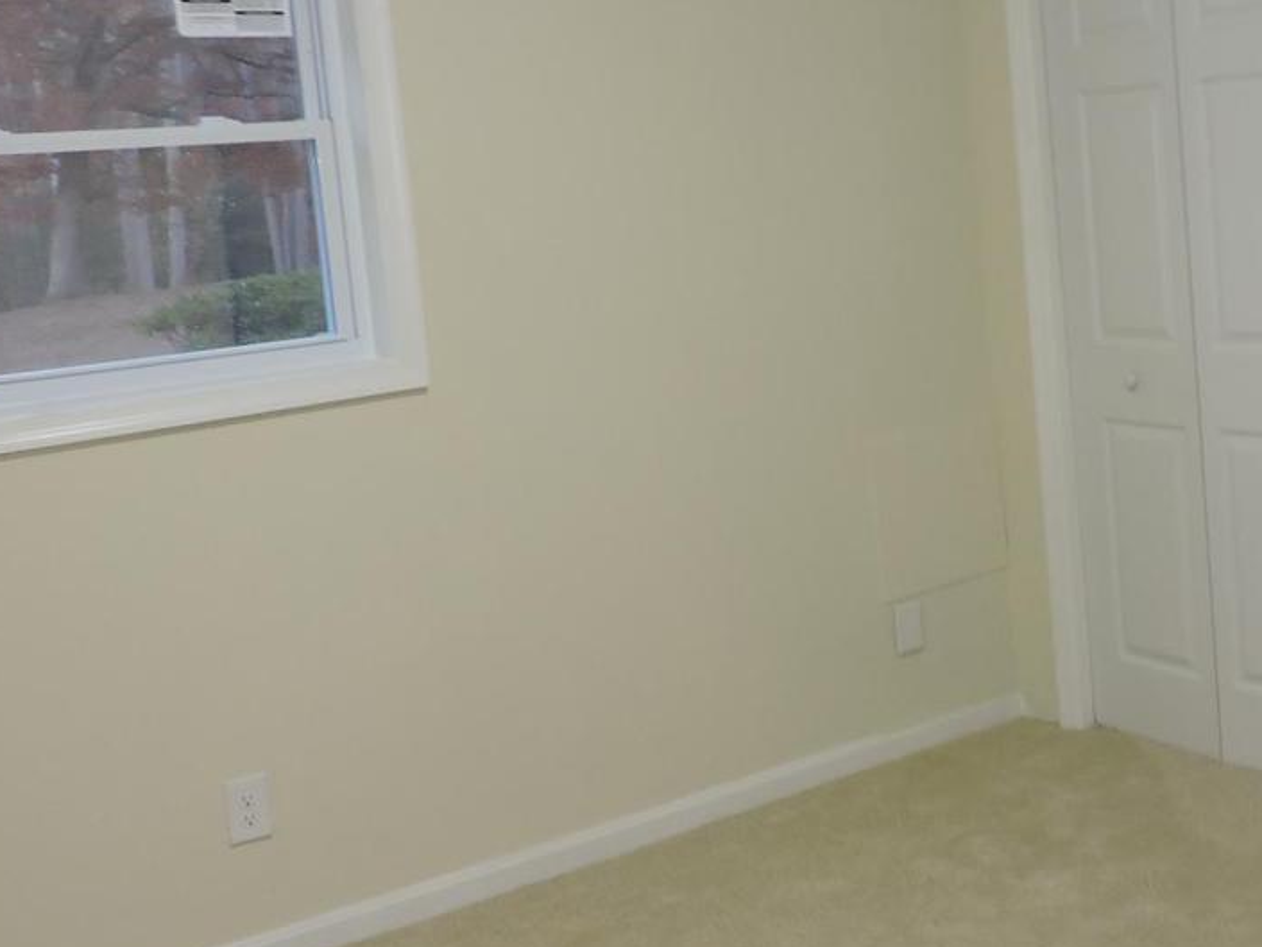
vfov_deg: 29.6
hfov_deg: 37.5
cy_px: 390
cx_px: 1006
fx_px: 1787
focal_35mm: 49
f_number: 3
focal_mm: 4.3
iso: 360
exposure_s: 1/40
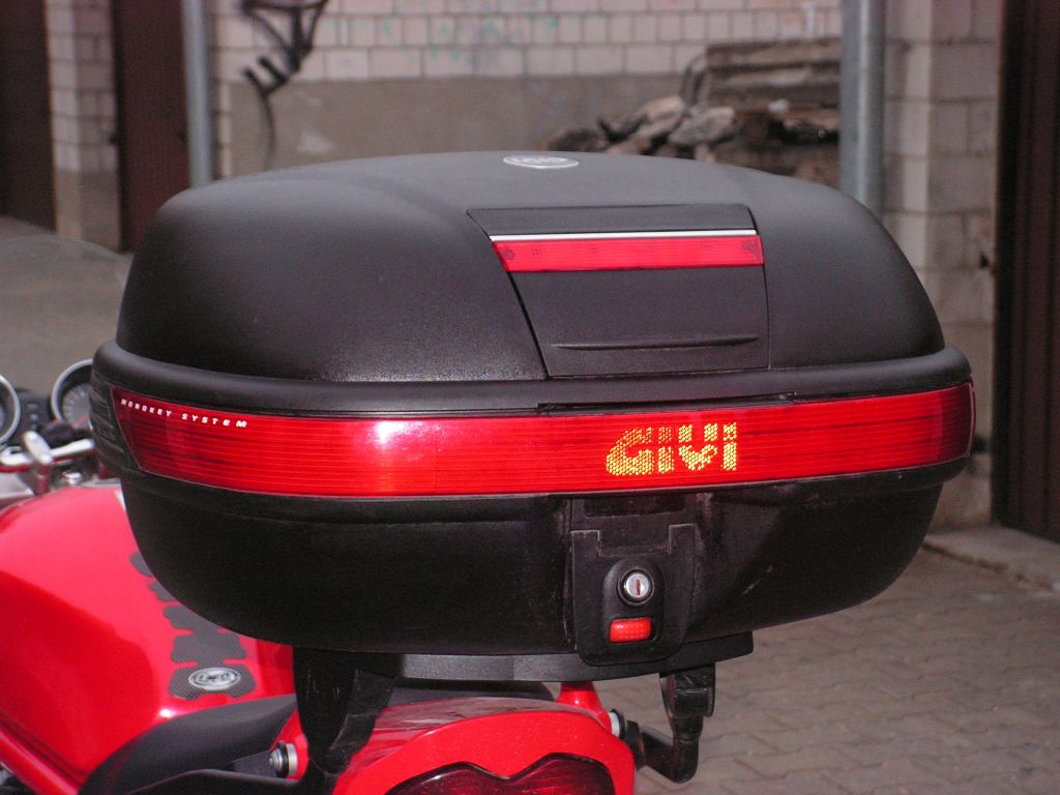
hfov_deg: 21.8
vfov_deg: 16.4
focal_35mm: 90
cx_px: 530
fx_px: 2756
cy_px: 398
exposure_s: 1/100
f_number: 3.3
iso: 200
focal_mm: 15.1
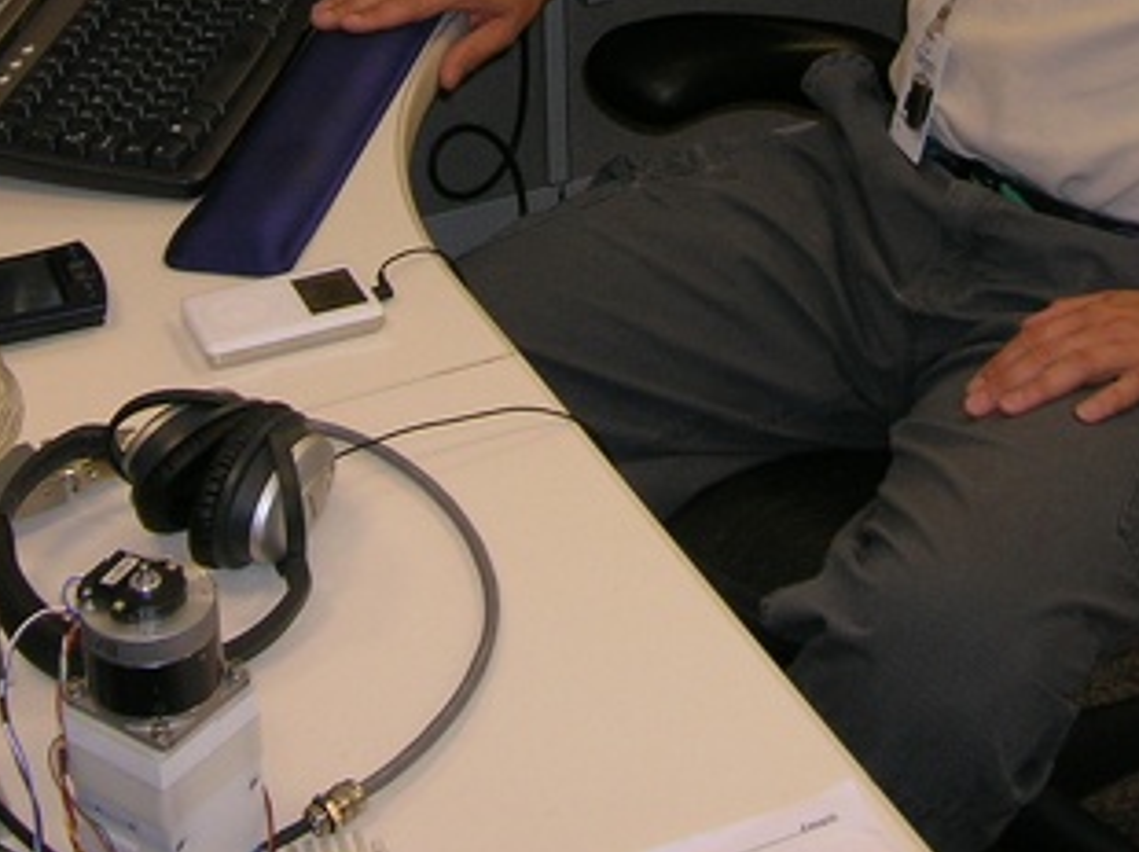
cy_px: -228
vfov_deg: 16.1
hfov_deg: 22.5
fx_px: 2860
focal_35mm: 87
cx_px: 632
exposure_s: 1/30
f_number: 2.9
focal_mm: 5.7
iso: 50
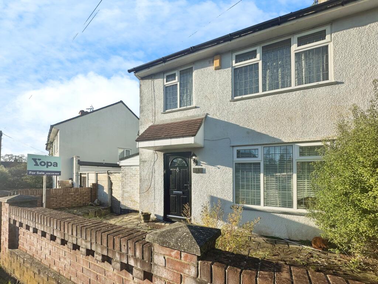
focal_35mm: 14
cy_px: 142
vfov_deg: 85.7
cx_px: 189
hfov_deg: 102.0
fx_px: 153
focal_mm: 2.22
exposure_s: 1/1276
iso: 50
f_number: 2.2
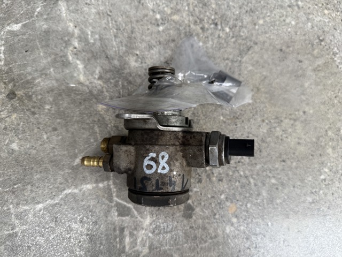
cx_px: 171
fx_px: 237
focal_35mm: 24
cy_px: 128
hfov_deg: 71.6
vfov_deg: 56.8
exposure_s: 1/148
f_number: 1.78
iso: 64
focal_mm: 6.76
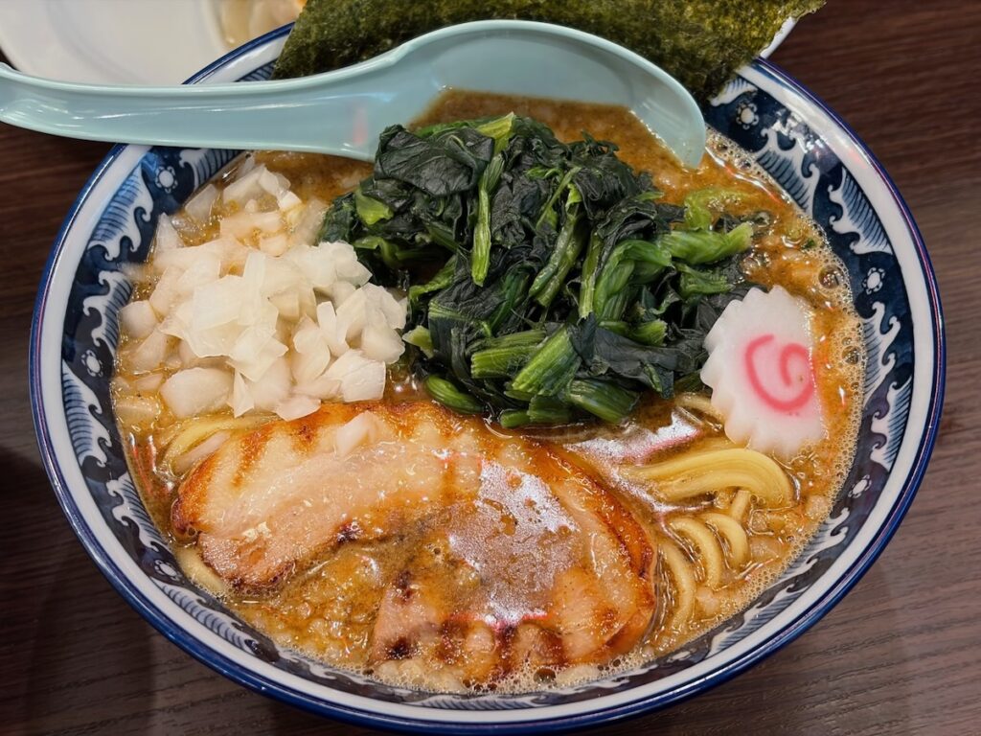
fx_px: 1474
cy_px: 368
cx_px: 490
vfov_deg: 28.0
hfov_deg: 36.8
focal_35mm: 52
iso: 80
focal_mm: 5.96
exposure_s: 1/50
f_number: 1.6
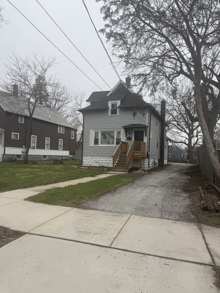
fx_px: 203
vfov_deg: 71.6
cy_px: 146
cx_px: 110
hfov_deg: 56.8
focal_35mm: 24
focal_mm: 6.76
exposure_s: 1/197
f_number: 1.78
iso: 64
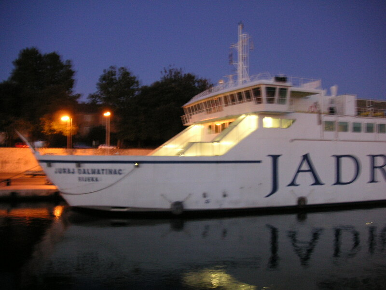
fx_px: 413
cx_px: 193
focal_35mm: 37
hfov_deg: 50.1
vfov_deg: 38.7
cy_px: 145
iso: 100
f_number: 2.8
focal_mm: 6.1
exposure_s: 1/1.6
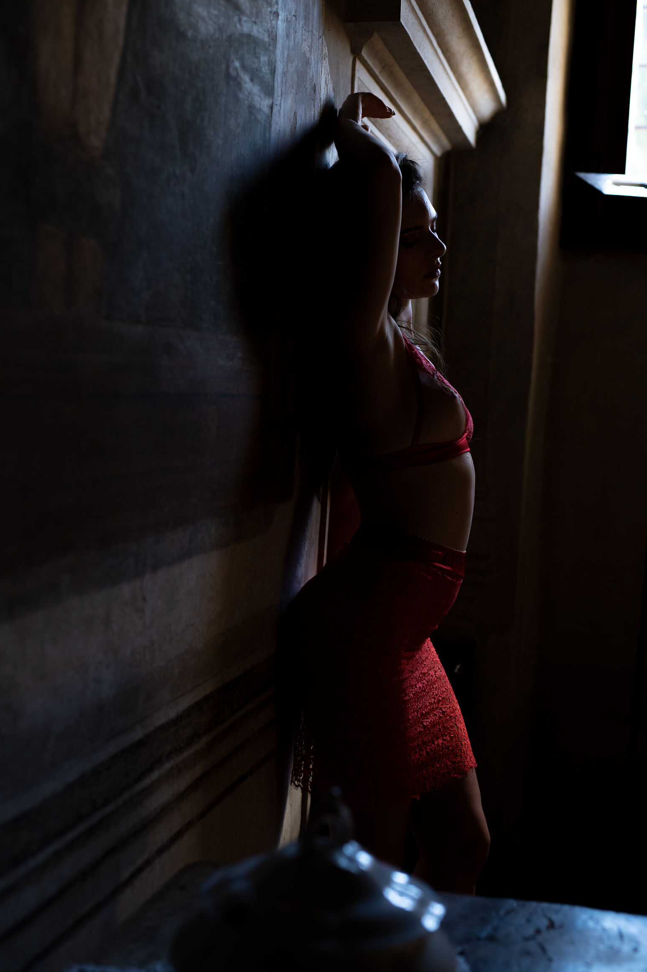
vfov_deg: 38.2
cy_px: 475
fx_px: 1402
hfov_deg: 26.0
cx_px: 314
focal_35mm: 52
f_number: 3.2
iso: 400
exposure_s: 1/125
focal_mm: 50
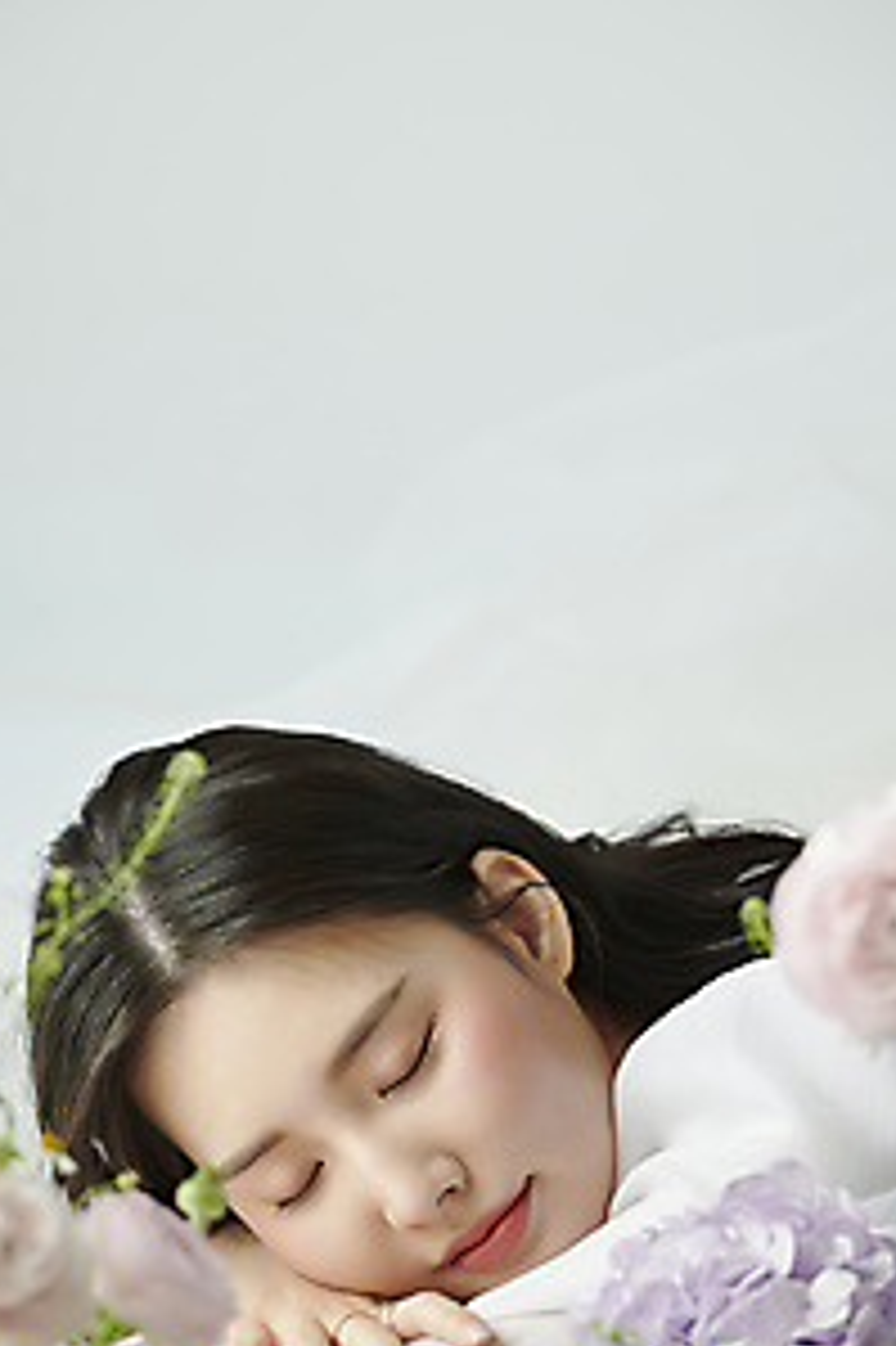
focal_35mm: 261
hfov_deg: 5.3
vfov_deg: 7.9
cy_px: 639
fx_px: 9755
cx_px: 385
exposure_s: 1/125
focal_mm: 195
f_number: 5.6
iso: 64
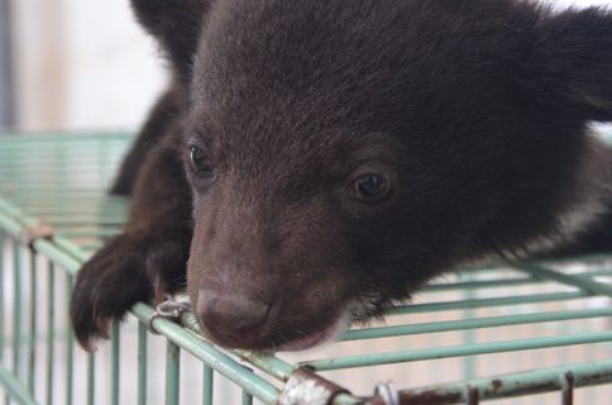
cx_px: 348
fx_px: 1418
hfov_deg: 24.3
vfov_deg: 16.2
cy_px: 164
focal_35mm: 84
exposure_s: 1/30
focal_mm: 45
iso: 1800
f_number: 4.8
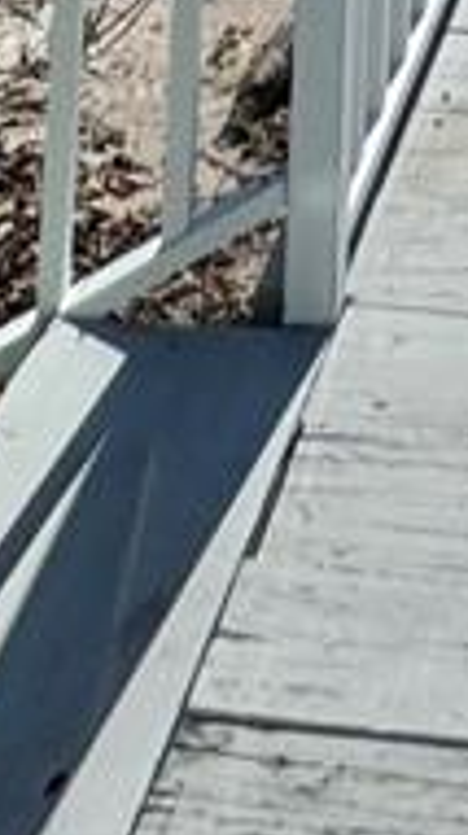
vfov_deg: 10.6
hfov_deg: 9.1
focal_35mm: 128
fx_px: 2833
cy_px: -1775
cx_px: 779
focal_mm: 2.22
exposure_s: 1/3717
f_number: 2.2
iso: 50
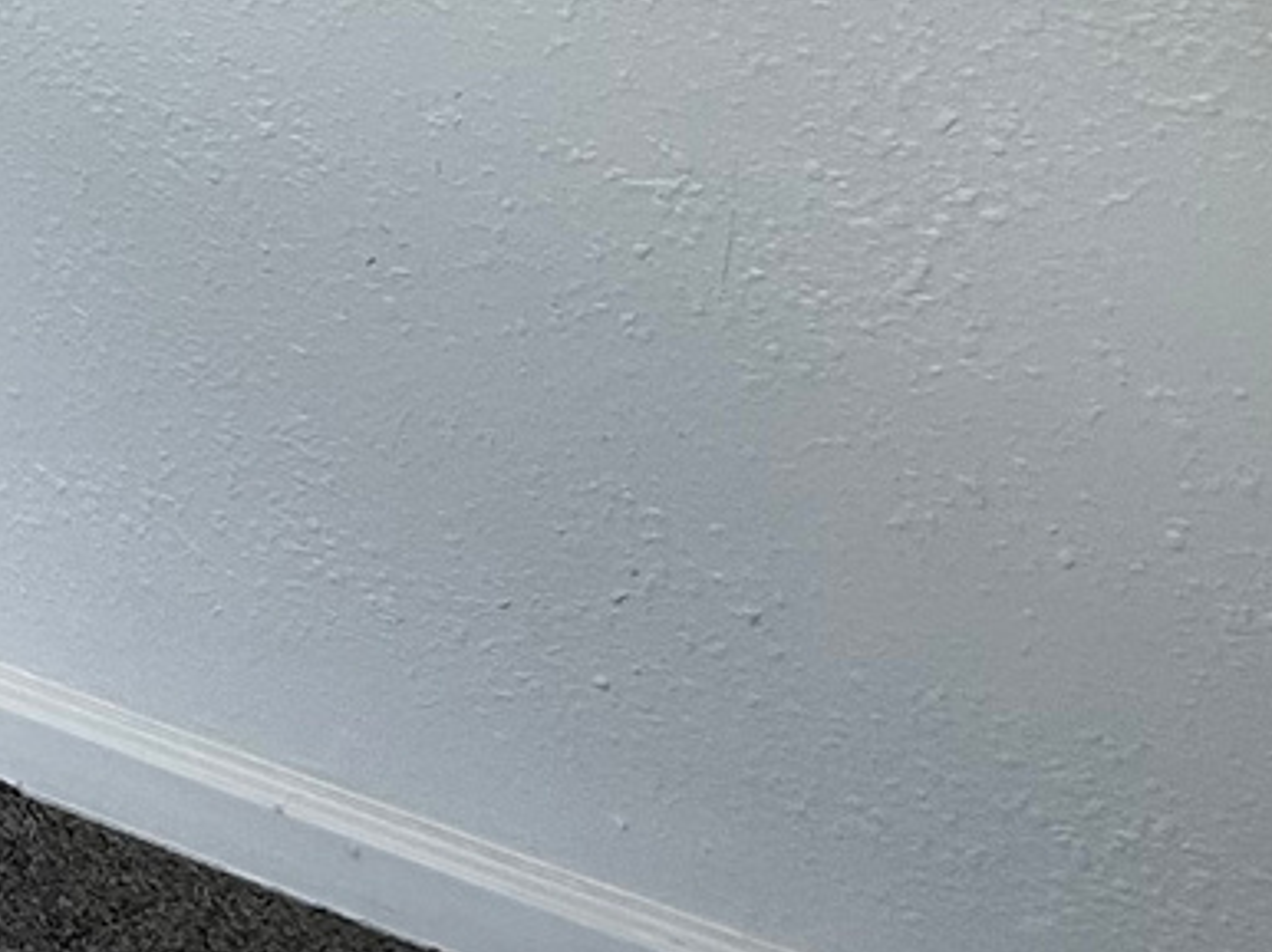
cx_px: -1803
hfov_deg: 11.7
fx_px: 5068
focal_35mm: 138
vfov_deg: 9.9
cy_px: -1041
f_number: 1.5
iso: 80
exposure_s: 1/120
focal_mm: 5.7
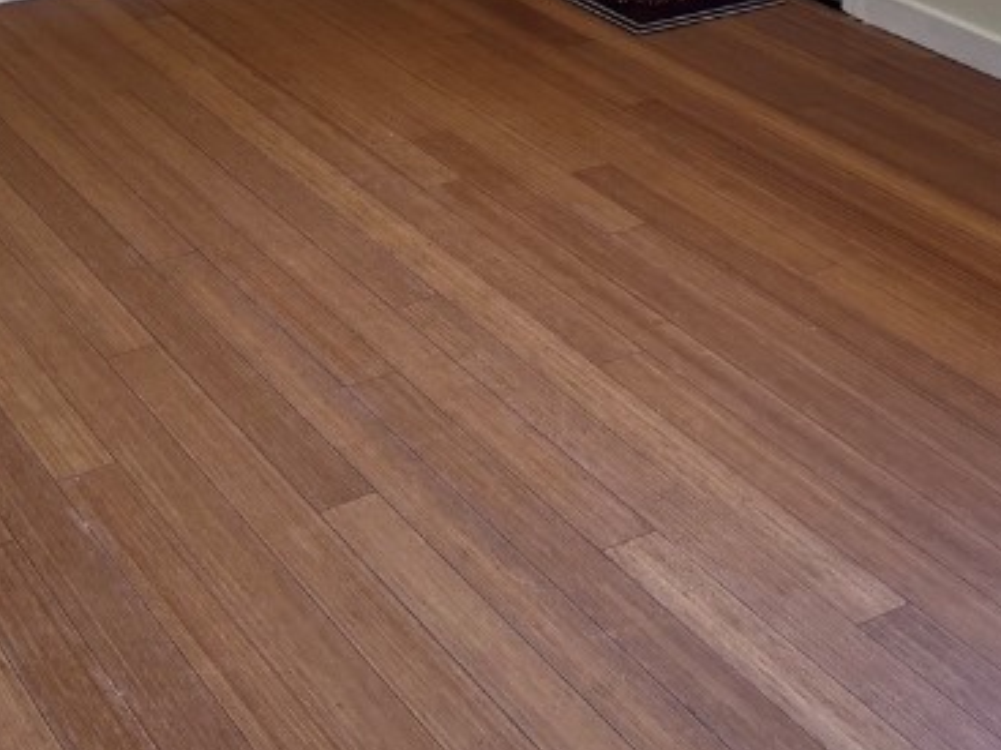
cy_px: -147
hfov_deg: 28.9
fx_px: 1937
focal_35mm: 67
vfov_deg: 20.5
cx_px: 406
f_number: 1.78
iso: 160
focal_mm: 6.76
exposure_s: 1/60
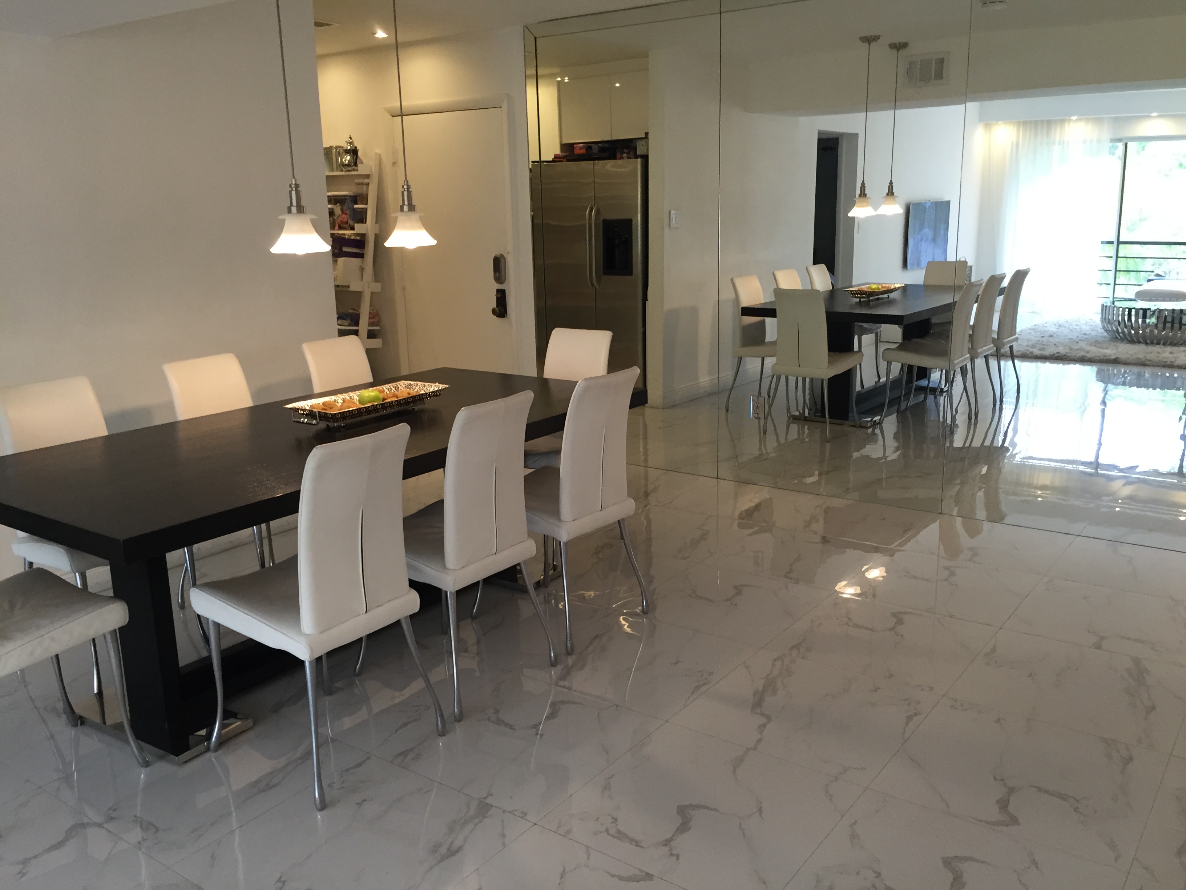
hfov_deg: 61.7
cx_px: 593
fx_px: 994
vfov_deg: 48.2
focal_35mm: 29
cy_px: 445
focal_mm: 4.15
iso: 64
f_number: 2.2
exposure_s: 1/33
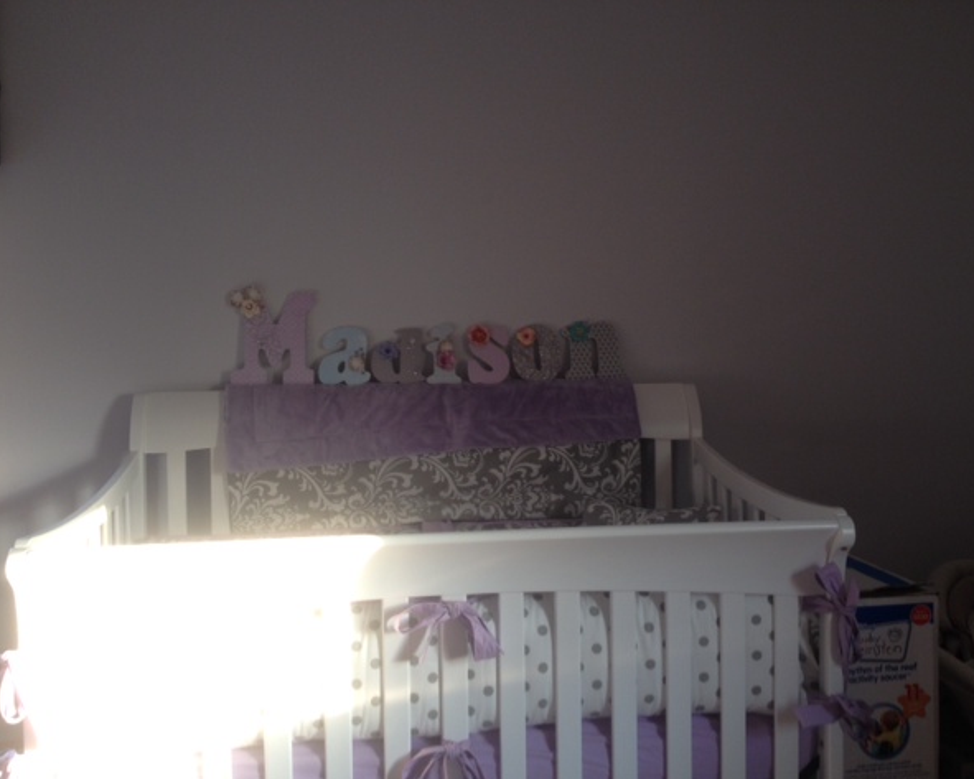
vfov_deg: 40.1
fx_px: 1067
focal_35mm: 37
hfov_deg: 49.1
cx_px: 508
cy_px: 394
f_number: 2.4
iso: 64
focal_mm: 4.28
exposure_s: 1/30
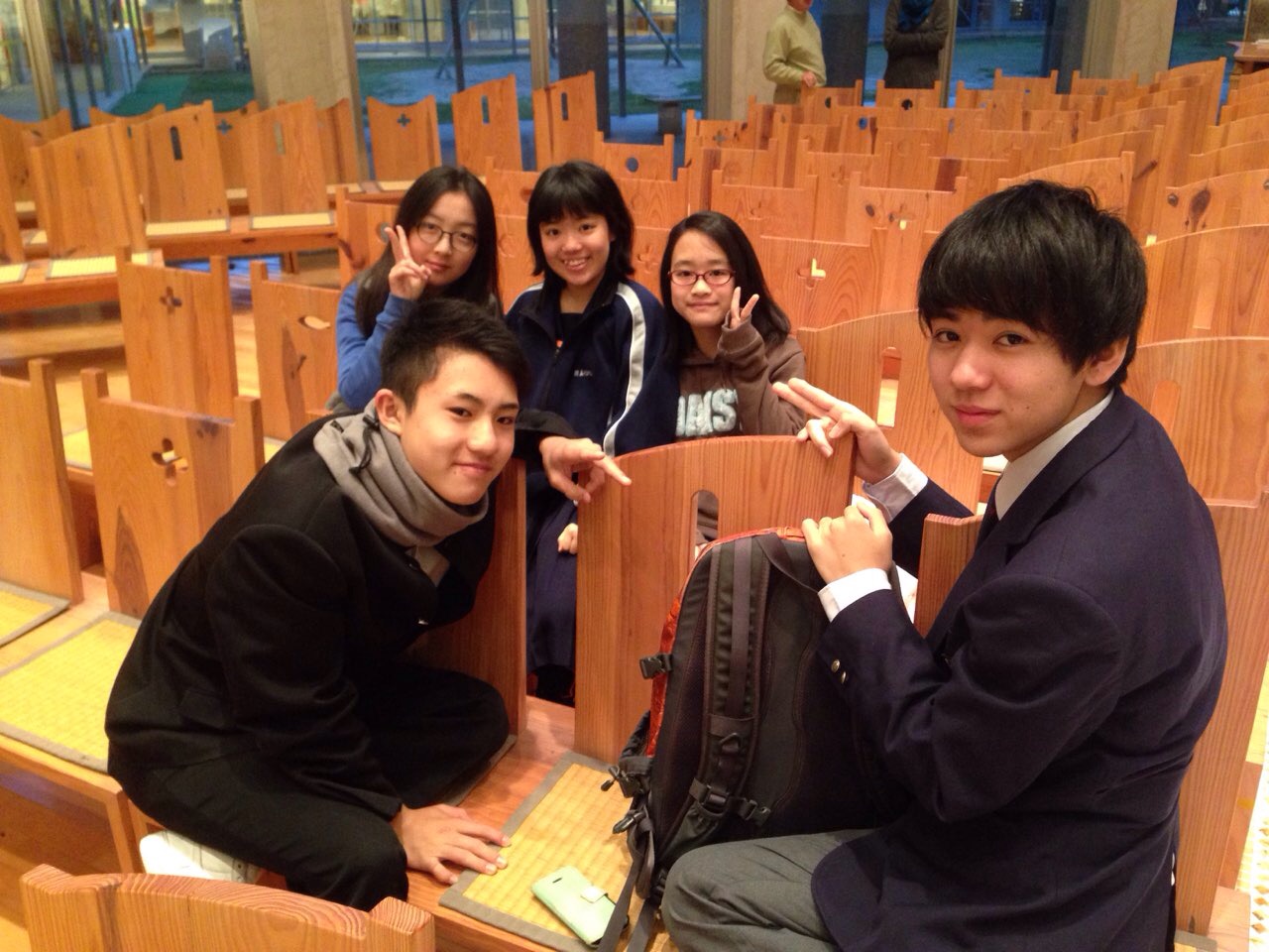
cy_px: 476
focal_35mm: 33
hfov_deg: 55.4
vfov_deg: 42.9
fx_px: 1210
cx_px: 634
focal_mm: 4.12
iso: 320
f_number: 2.4
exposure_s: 1/20
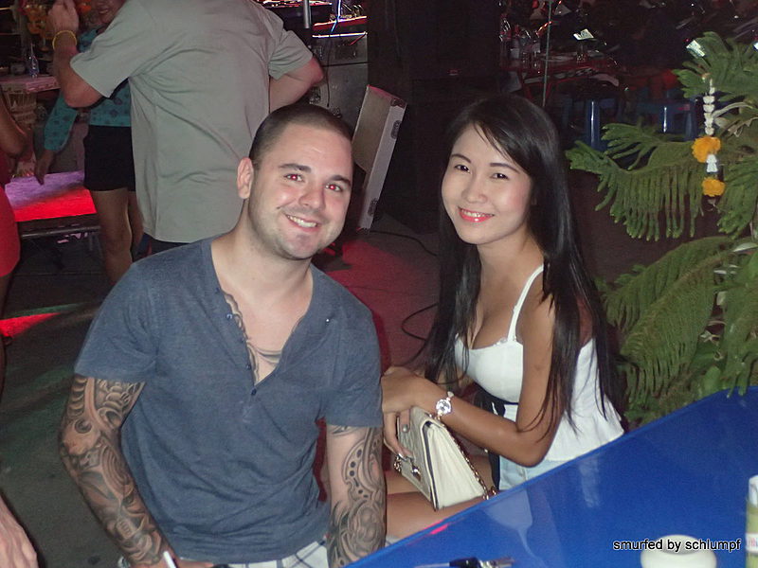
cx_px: 379
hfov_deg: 33.8
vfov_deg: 25.7
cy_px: 284
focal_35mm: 57
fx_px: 1248
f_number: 3.5
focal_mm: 10.29
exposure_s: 1/50
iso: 800
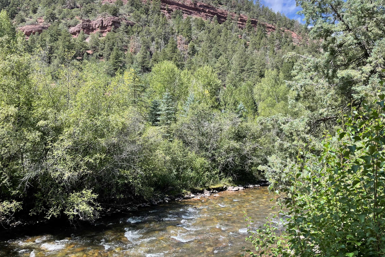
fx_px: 299
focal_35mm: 28
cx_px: 197
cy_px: 120
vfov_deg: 46.4
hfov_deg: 65.5
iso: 32
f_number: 1.6
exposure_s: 1/1103
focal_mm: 4.2
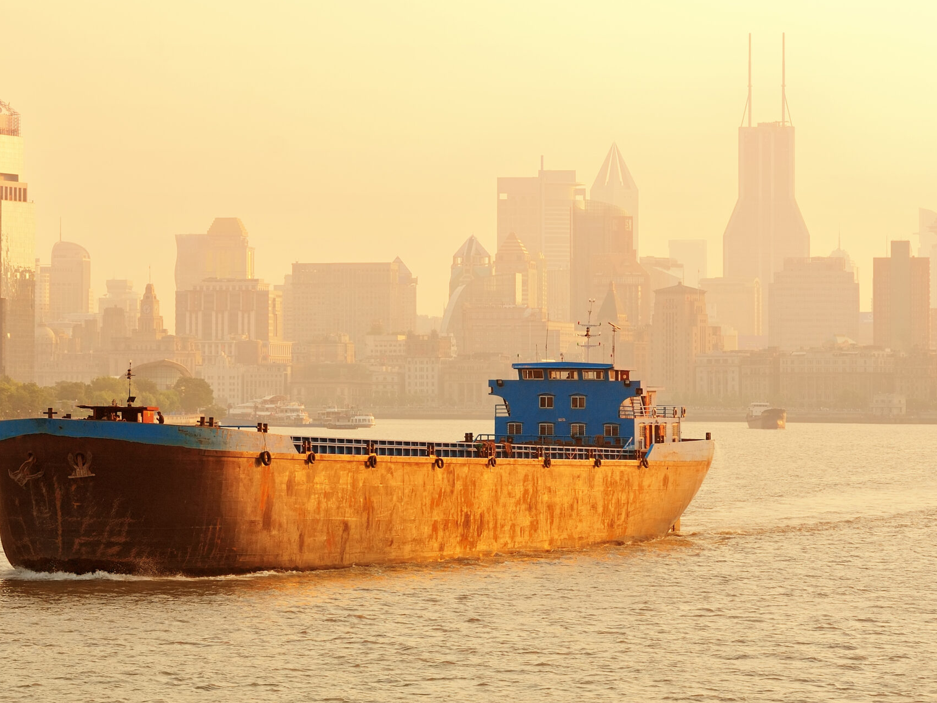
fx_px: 4088
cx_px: 268
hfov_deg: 13.0
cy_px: 251
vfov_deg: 9.8
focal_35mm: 151
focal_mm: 105
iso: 200
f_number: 5.6
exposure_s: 1/500
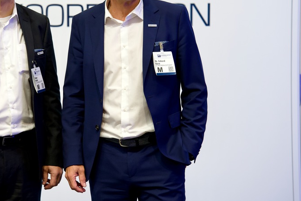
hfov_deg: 19.9
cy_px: 63
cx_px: 97
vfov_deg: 13.4
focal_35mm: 102
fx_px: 853
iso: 1250
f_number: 4
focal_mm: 69
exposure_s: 1/160
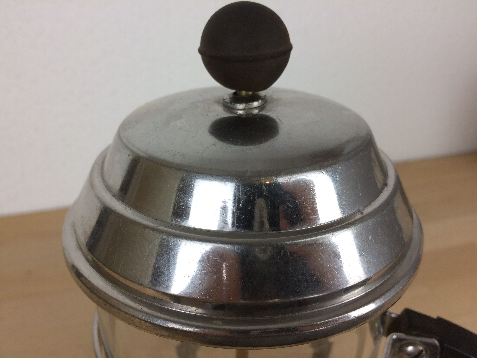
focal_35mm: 29
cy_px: 179
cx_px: 238
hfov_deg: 61.7
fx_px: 400
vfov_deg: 48.2
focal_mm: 4.15
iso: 64
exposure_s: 1/100
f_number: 2.2
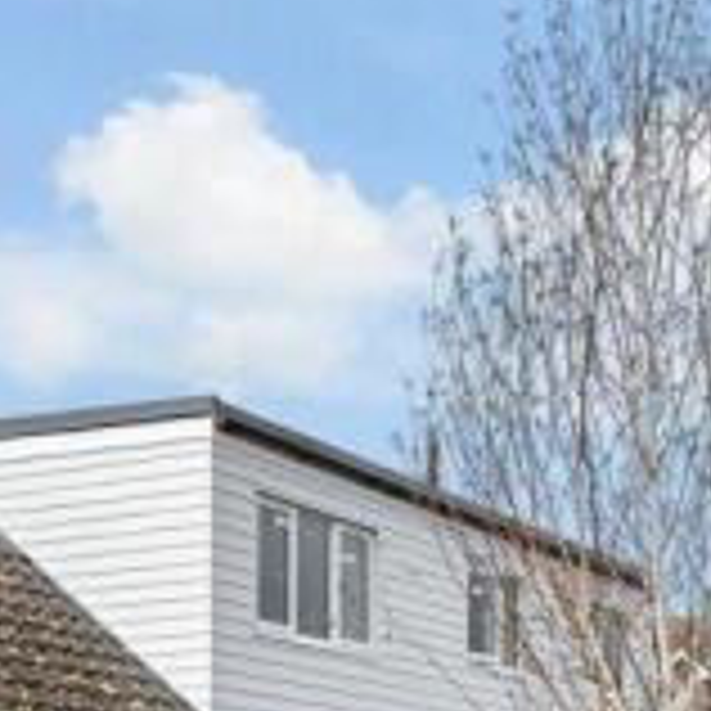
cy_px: 875
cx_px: 749
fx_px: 1720
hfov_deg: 22.3
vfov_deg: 21.5
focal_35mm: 74
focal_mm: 14
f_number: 8
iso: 1250
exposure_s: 1/2000
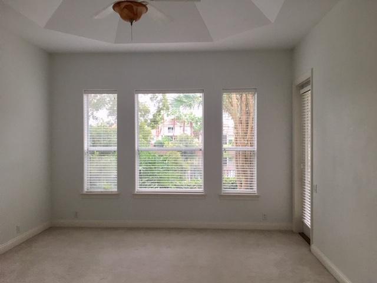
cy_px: 142
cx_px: 188
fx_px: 316
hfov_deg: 61.7
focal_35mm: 29
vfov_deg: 48.2
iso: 40
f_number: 2.2
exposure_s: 1/30
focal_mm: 4.15
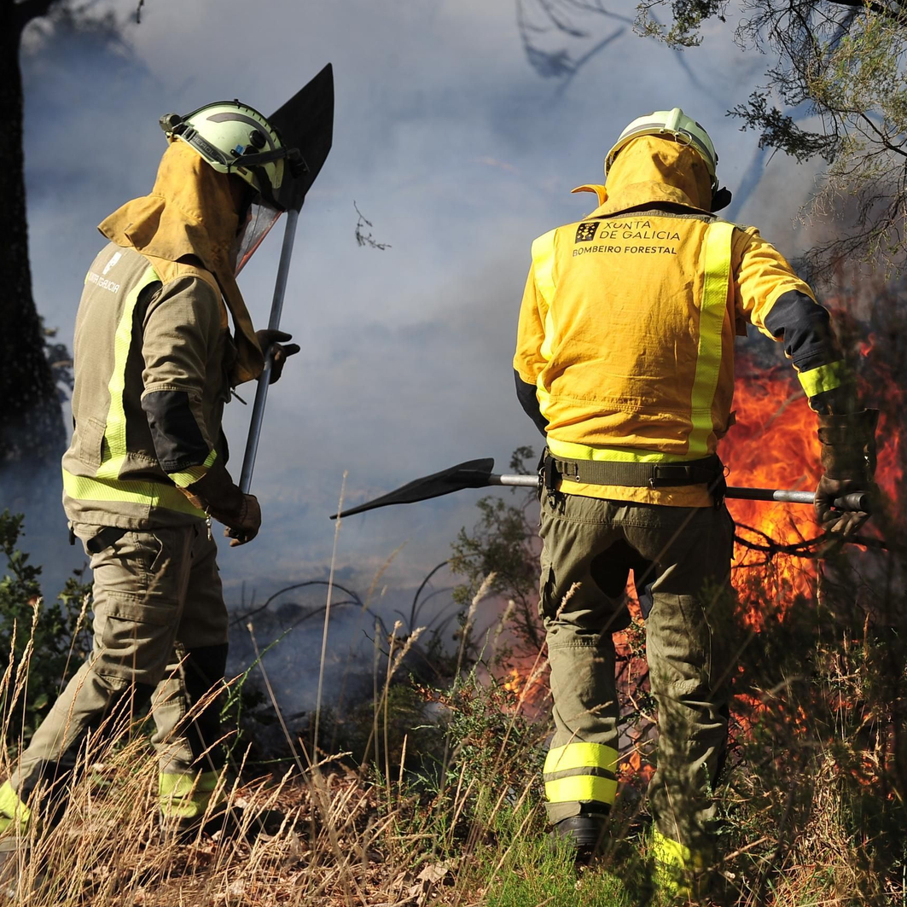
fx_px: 5306
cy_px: 454
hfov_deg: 9.8
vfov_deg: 9.8
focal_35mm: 179
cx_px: 604
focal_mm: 140
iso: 160
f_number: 6.3
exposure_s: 1/500
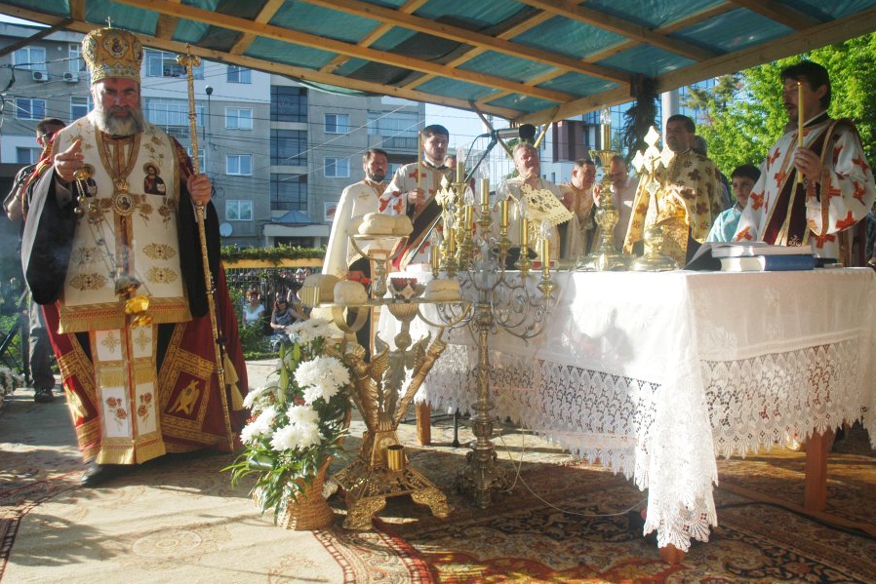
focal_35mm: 28
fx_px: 681
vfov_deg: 46.4
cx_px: 454
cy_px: 289
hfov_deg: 65.4
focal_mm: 18
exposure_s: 1/250
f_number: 8
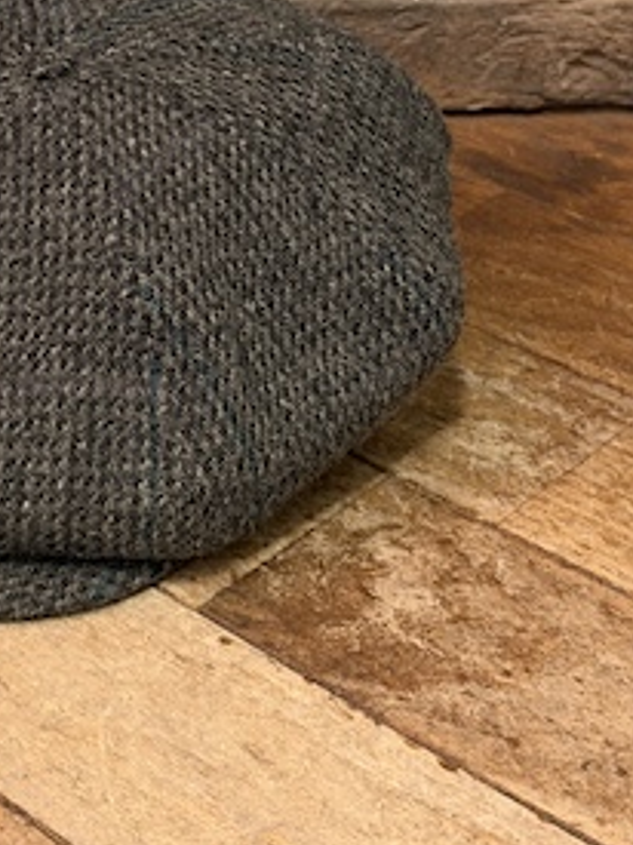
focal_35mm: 93
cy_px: 158
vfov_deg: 20.8
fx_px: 2269
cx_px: 28
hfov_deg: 15.6
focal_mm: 6.76
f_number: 1.78
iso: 640
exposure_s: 1/24
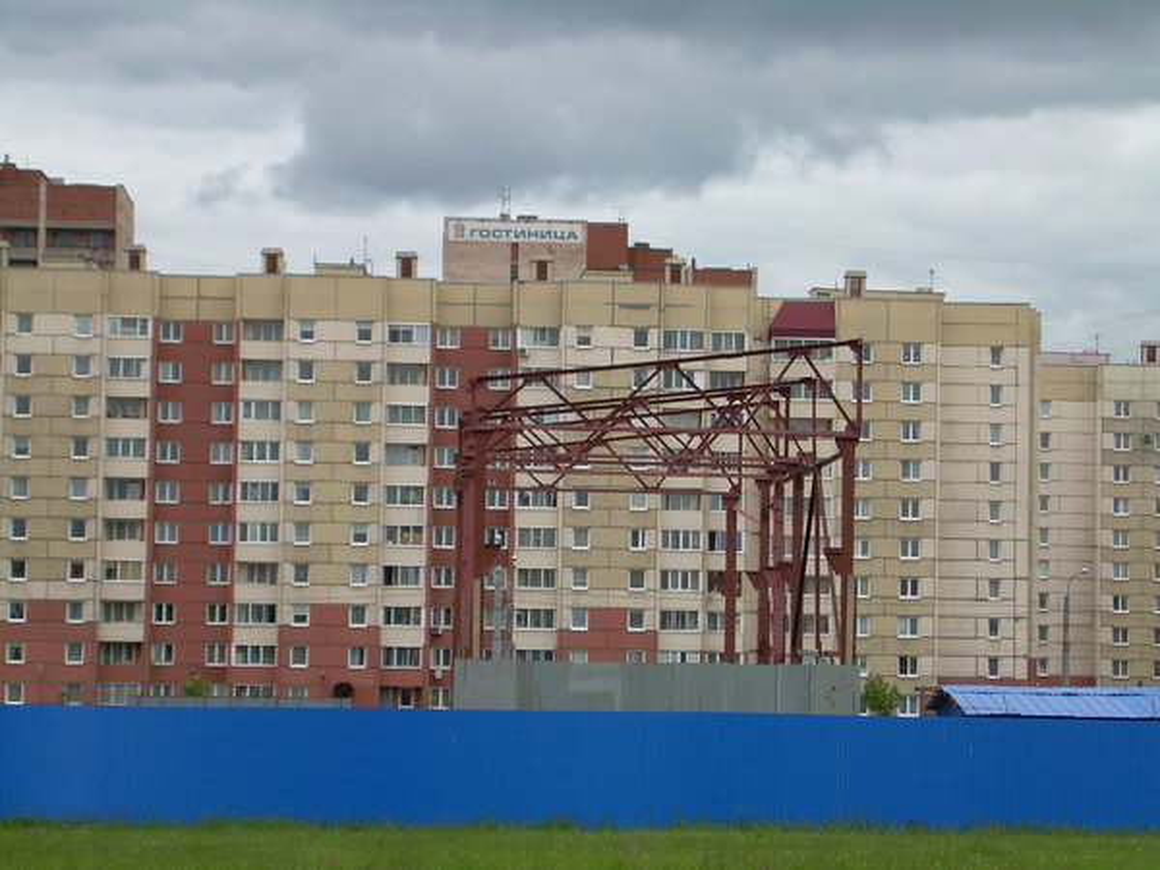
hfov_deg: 17.9
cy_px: 435
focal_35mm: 110
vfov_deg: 13.5
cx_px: 580
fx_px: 3686
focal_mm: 18.9
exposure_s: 1/250
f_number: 4.9
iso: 50
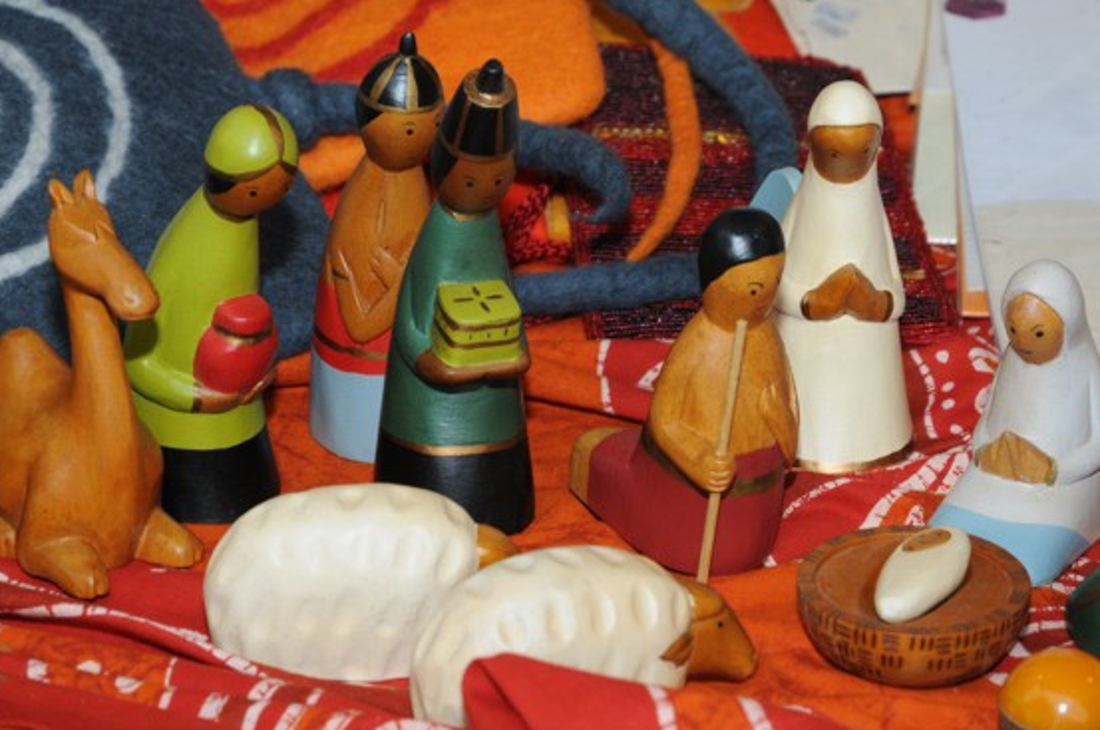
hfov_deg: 13.9
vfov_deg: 9.3
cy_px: 317
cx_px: 543
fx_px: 4503
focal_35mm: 148
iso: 640
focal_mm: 85
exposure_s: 1/60
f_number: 6.3
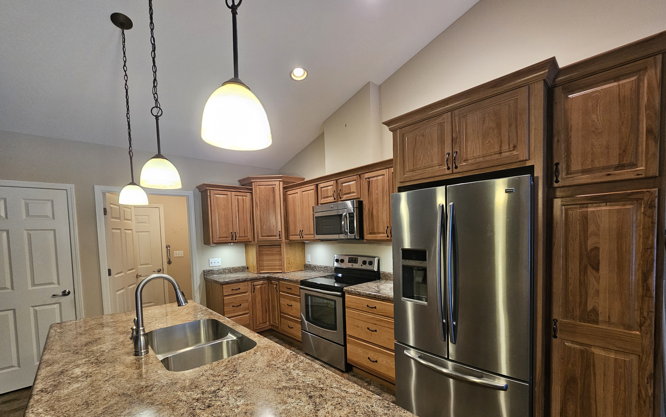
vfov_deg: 78.0
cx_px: 338
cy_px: 245
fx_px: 254
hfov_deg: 105.3
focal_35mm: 14
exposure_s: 1/40
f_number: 2.2
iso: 320
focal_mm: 2.2
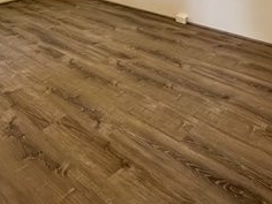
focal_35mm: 38
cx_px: 126
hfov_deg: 48.9
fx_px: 299
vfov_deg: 29.3
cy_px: -70
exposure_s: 1/120
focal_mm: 2.22
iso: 125
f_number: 2.2
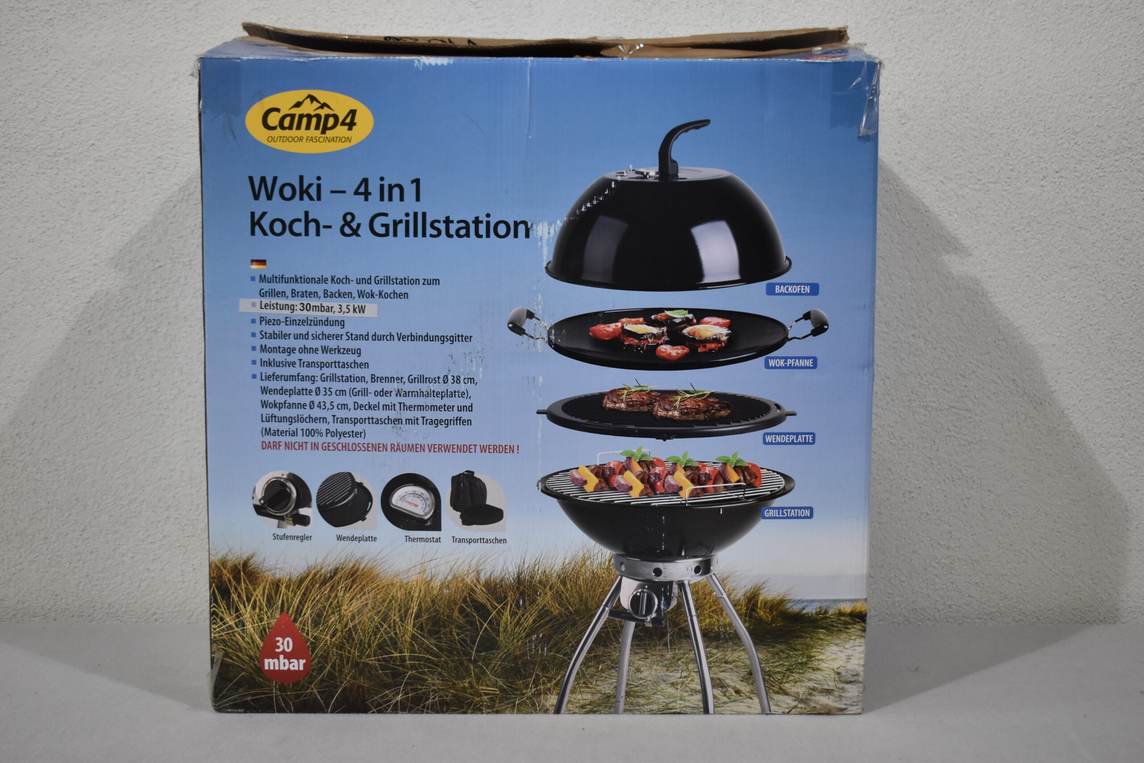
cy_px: 382
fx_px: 1621
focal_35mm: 51
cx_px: 572
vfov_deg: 26.5
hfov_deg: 38.9
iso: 640
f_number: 4.5
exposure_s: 1/250
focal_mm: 34
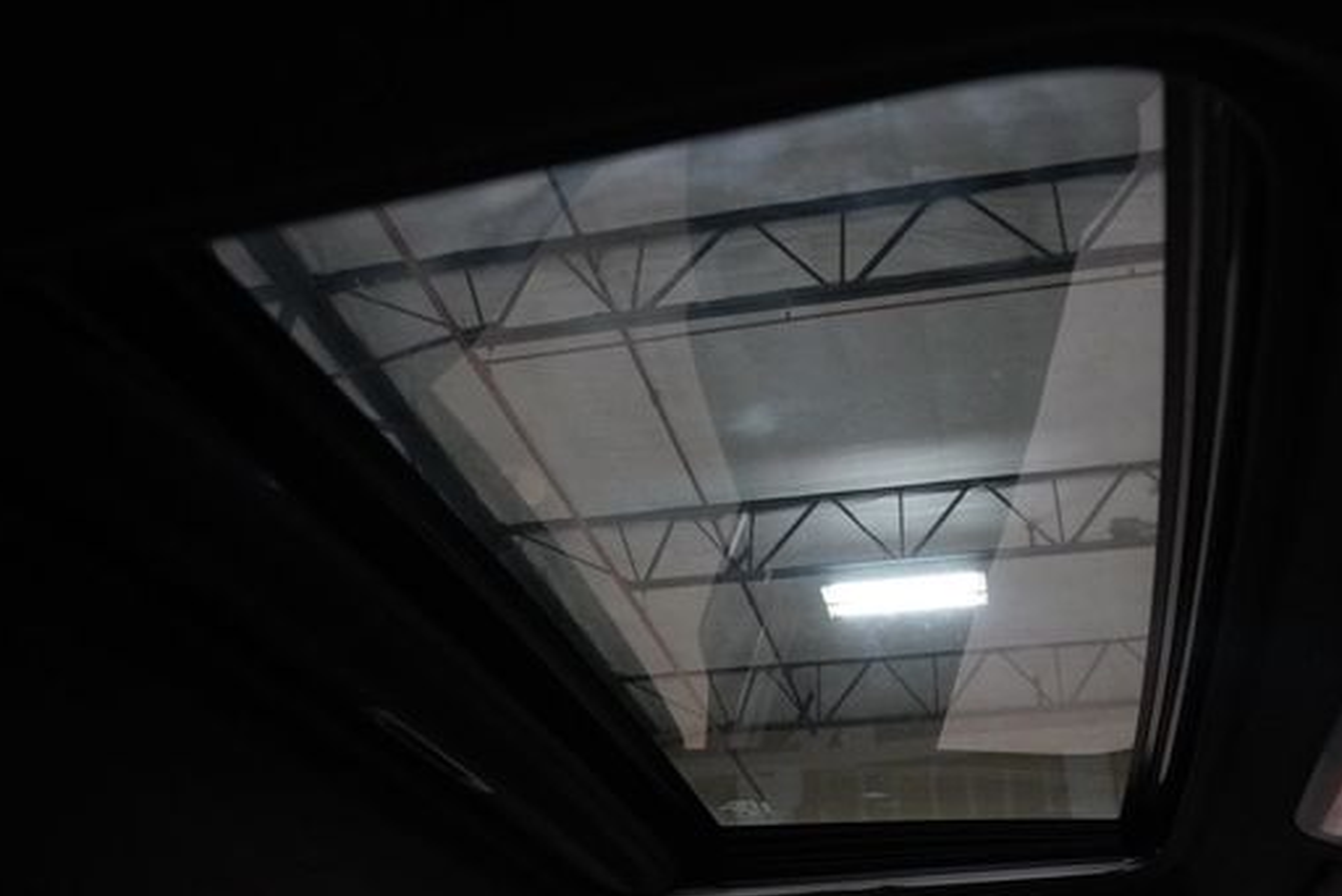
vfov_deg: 43.3
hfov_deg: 61.6
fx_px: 1119
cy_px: 557
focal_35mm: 30
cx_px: 778
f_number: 3.5
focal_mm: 16
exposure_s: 1/125
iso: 6400
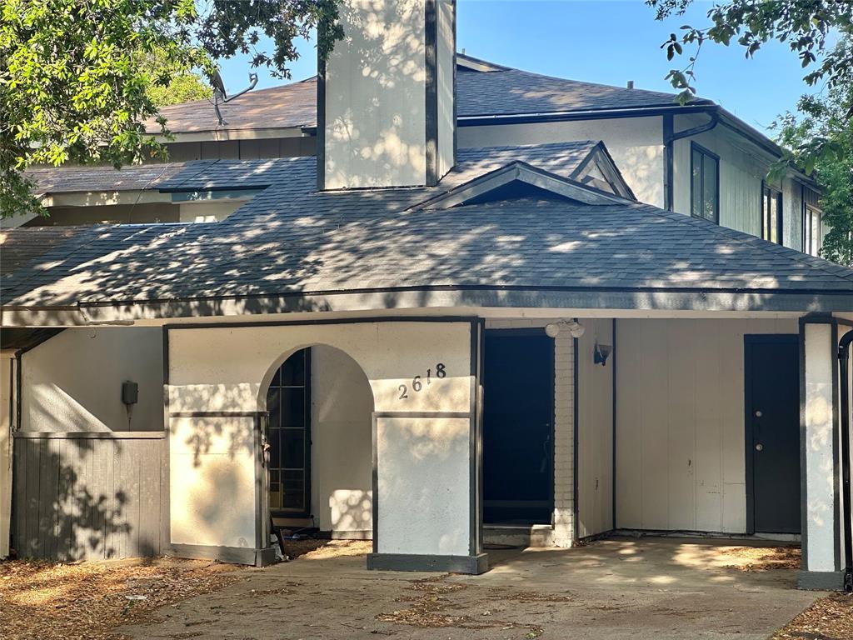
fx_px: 1897
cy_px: 320
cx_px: 426
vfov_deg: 19.1
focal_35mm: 77
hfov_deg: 25.3
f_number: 2.8
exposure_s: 1/130
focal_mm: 9
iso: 32
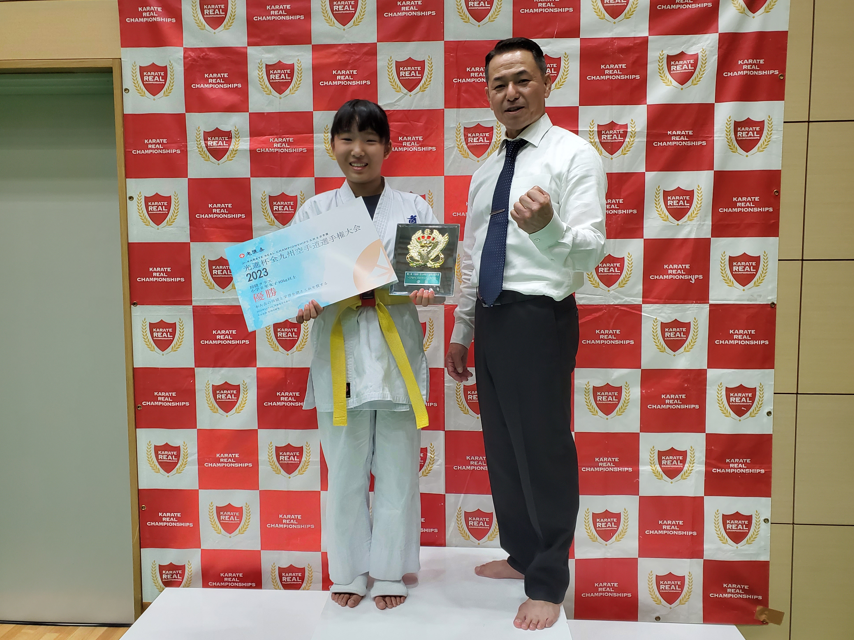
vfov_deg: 51.3
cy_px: 313
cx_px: 426
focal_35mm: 27
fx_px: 666
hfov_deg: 65.3
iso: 320
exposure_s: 1/40
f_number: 2.4
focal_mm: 4.3
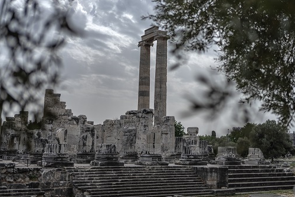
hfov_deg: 41.0
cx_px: 175
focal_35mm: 48
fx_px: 393
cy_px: 82
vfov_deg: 28.0
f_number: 2.2
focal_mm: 40
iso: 100
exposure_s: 1/6400
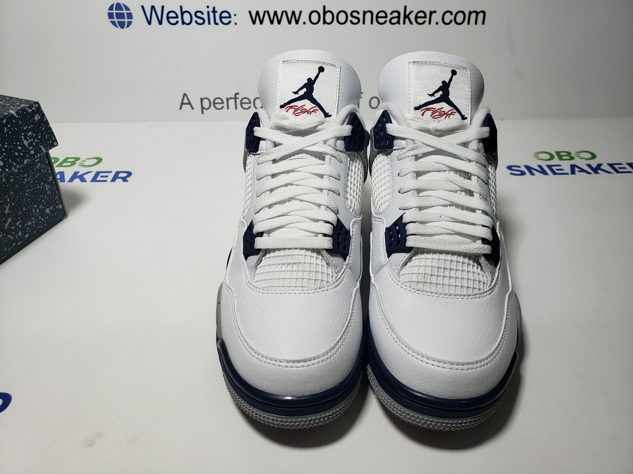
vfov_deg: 53.1
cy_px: 237
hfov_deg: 67.3
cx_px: 316
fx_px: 475
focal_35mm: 26
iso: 50
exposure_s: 1/274
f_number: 2.4
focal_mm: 4.3
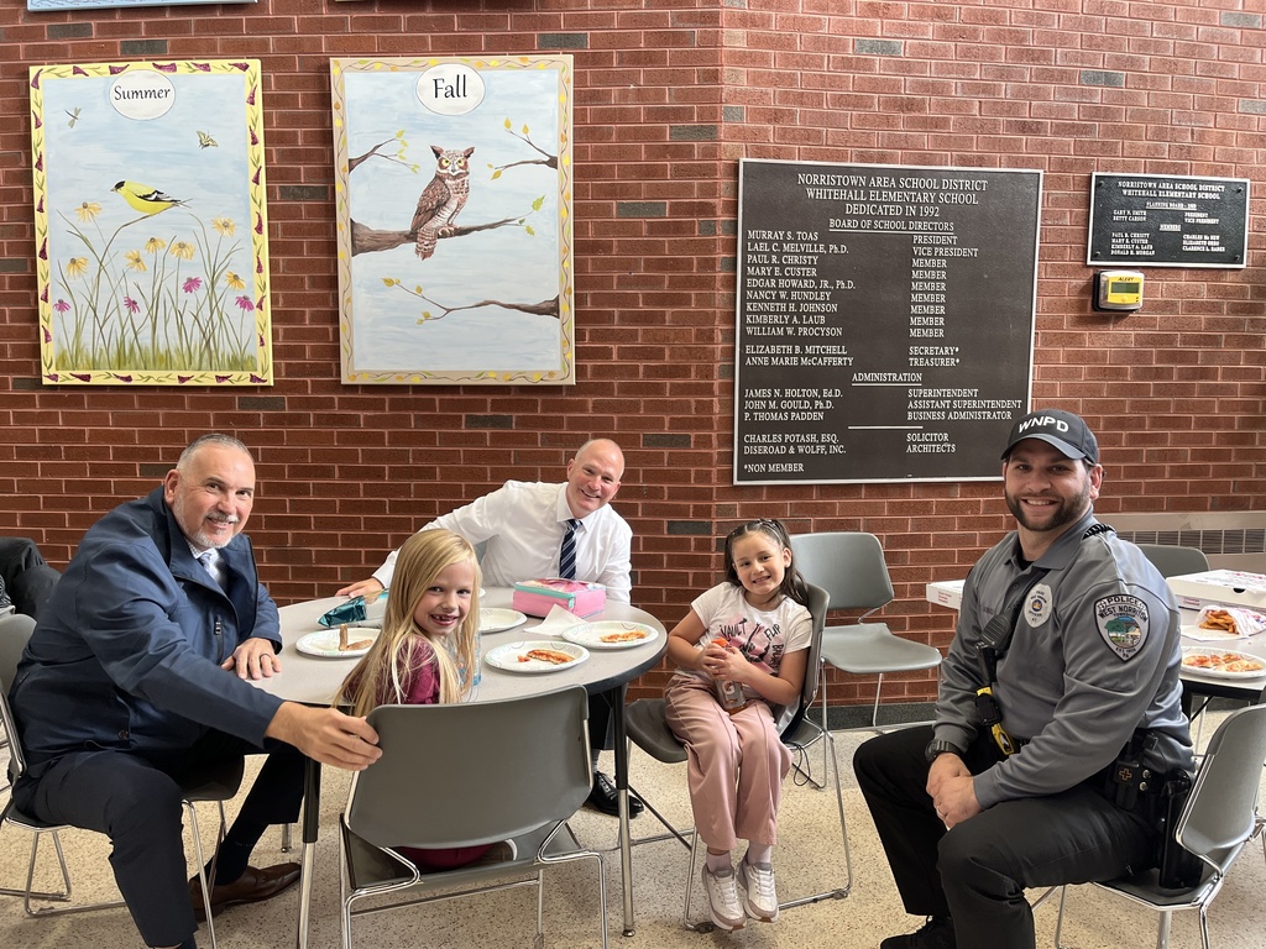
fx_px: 951
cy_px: 474
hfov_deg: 67.3
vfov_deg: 53.1
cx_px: 633
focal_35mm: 26
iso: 80
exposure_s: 1/60
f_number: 1.6
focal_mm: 5.1
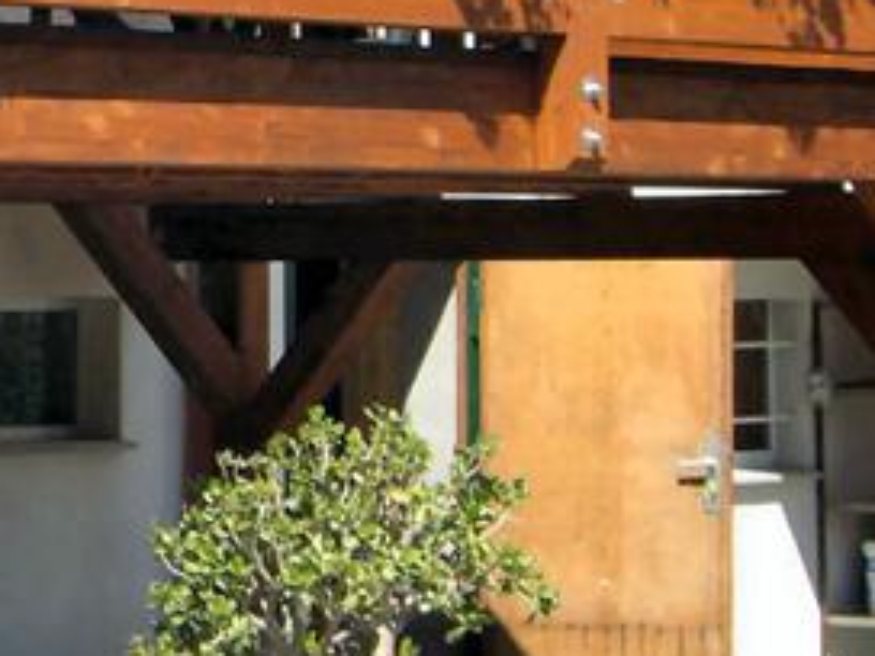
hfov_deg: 13.4
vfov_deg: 10.3
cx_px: -232
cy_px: 109
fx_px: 3615
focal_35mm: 143
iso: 64
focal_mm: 6.2
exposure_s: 1/800
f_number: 2.7
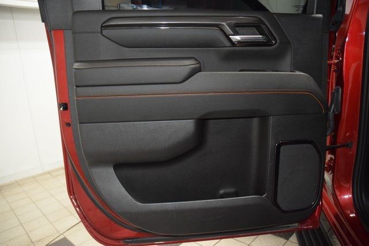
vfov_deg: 48.0
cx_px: 184
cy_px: 123
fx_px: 277
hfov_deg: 67.4
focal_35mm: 27
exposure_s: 1/100
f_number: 3.5
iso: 2500
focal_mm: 18
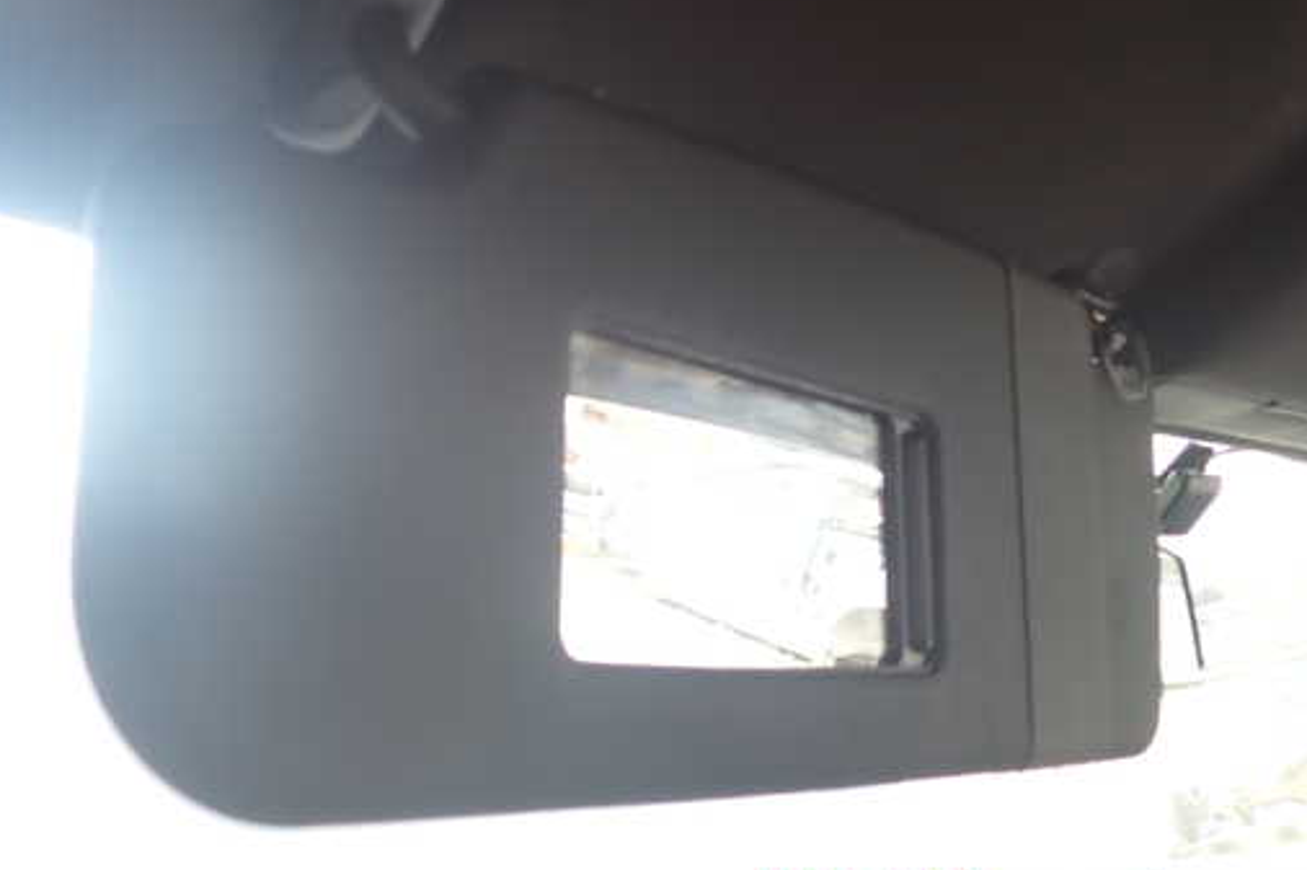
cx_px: 579
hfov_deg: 51.8
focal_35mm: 37
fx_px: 1343
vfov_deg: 35.8
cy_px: 354
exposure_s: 1/60
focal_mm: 5.4
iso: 125
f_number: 2.3
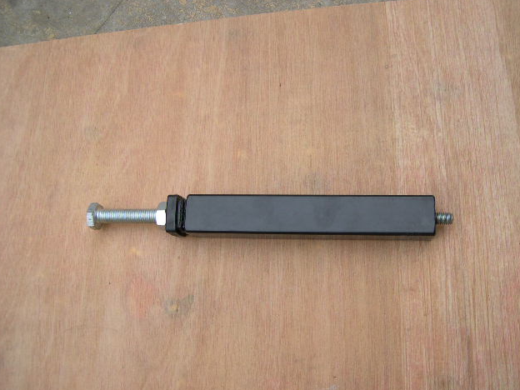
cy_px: 195
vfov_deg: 36.8
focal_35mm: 39
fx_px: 586
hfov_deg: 47.9
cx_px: 259
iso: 100
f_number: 2.8
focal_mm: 8
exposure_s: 1/224
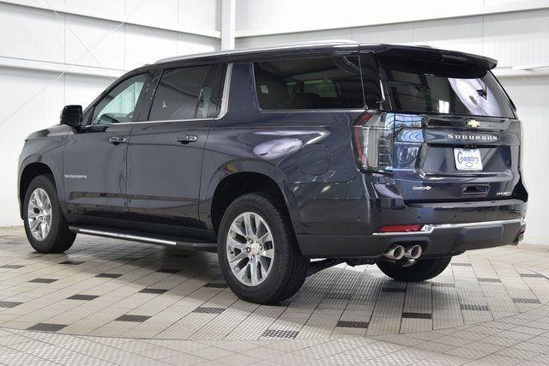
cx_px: 274
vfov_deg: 25.1
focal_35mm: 54
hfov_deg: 36.9
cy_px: 183
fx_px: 824
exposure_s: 1/15
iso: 720
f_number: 6.3
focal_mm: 36
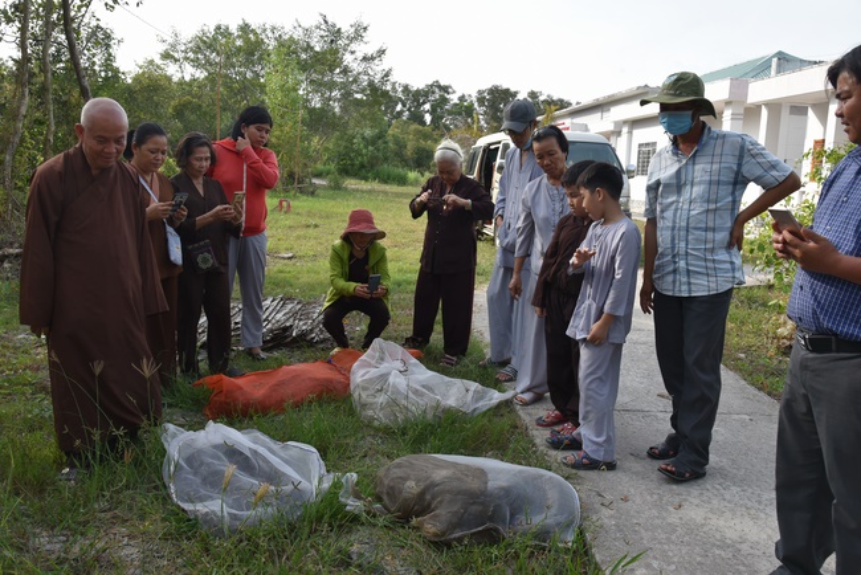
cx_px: 430
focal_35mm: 30
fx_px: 718
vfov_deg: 43.6
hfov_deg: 61.9
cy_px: 288
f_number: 10
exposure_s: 1/400
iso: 640
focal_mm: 30
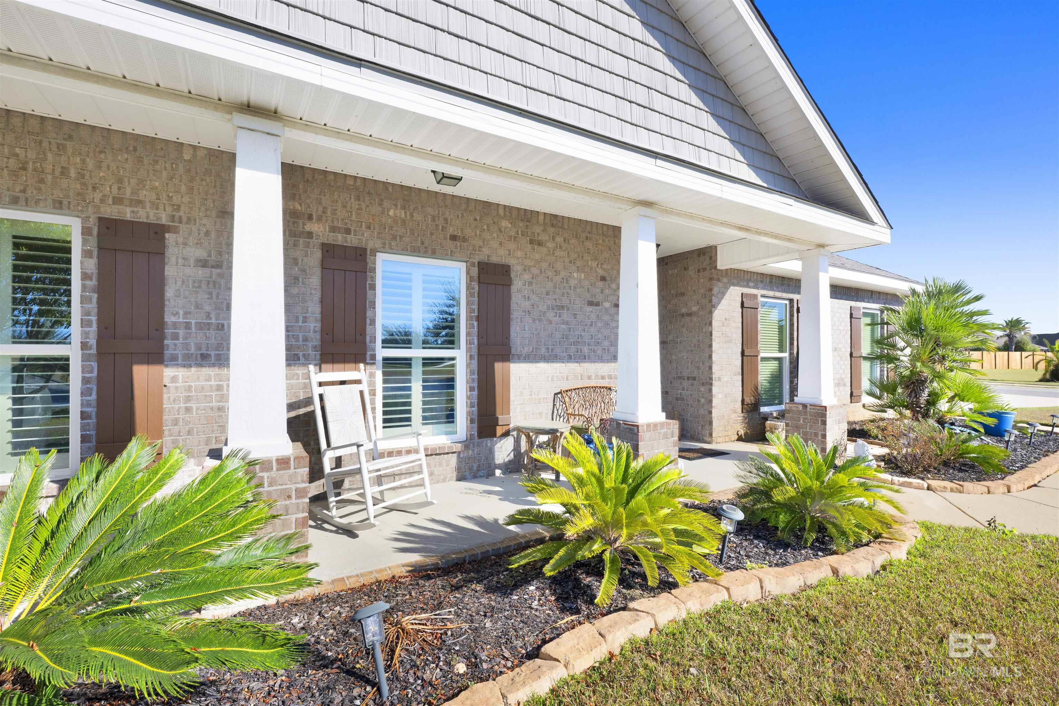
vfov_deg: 75.5
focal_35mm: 16
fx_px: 456
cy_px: 353
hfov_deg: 98.5
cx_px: 530
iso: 400
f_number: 11
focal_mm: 15.5
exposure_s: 1/200
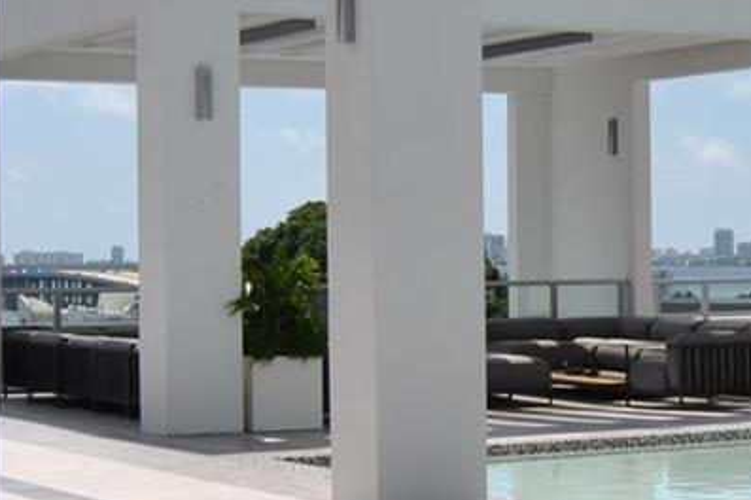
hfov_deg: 18.1
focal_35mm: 109
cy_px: 271
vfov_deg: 12.5
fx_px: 2272
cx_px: 825
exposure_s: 1/400
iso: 100
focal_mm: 18
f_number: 10
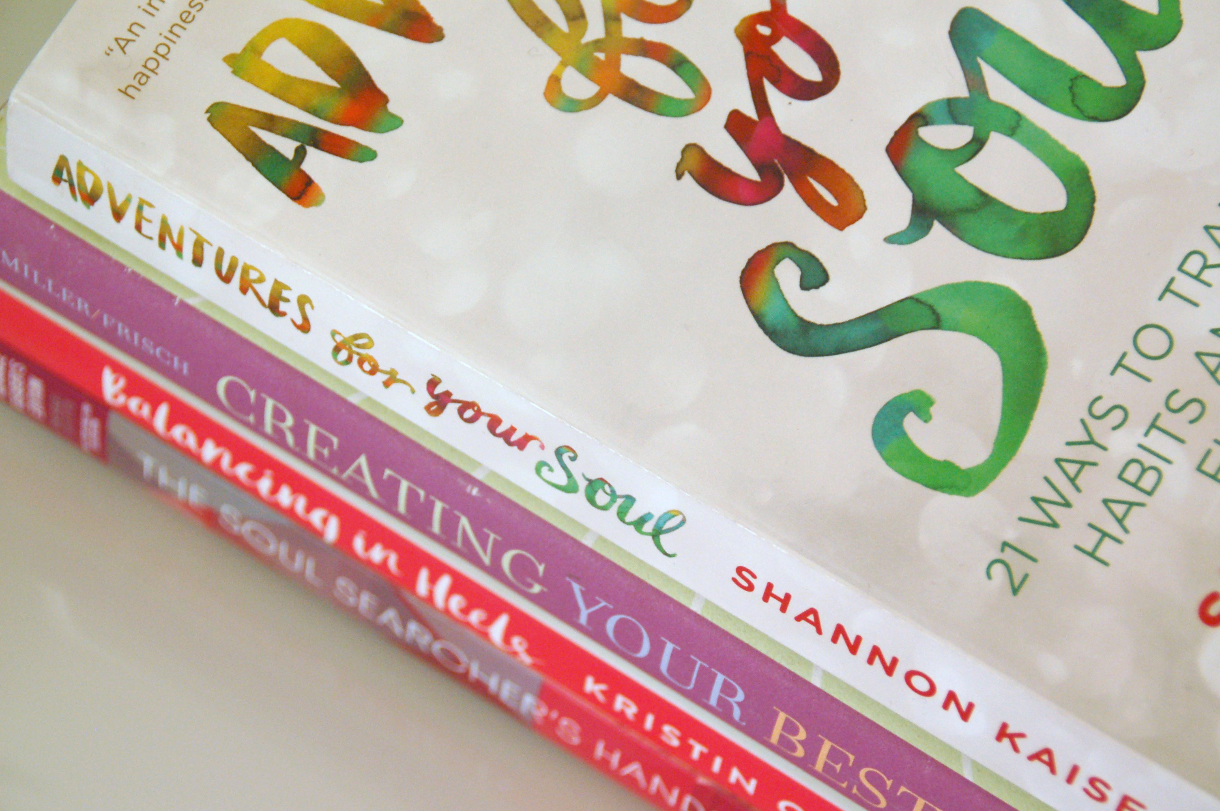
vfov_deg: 12.2
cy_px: 406
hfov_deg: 18.2
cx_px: 610
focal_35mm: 112
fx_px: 3809
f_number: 5.6
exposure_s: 1/100
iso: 800
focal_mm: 75
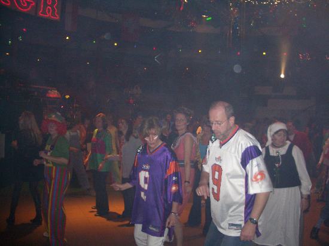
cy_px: 123
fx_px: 333
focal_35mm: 35
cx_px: 164
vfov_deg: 40.7
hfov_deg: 52.6
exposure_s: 1/60
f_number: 2.6
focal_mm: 5.8
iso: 200
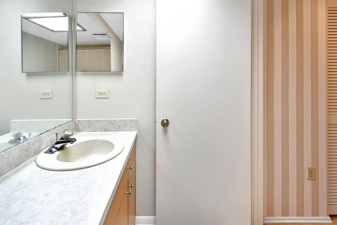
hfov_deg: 100.4
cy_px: 112
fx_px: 140
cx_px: 168
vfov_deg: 77.3
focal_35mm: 15
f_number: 3.5
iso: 100
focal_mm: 10
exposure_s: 1/10
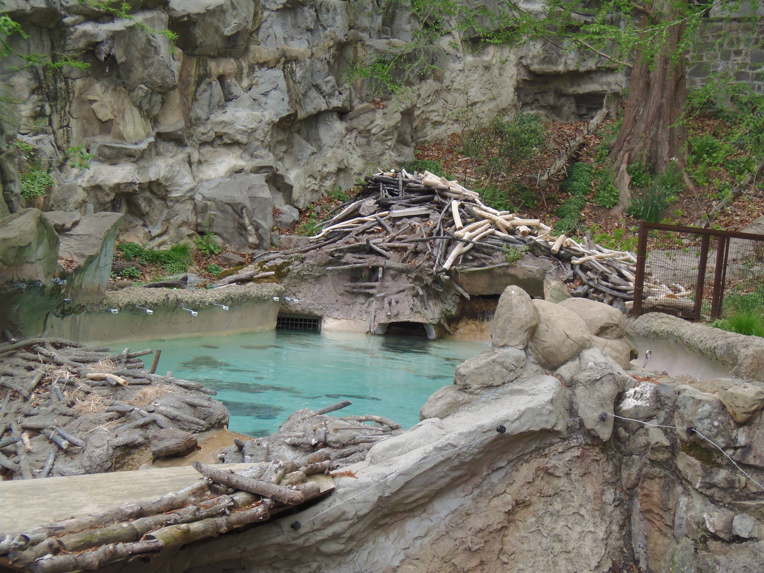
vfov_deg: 19.9
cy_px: 286
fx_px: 1633
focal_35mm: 74
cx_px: 382
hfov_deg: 26.3
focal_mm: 13.7
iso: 64
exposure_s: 1/50
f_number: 4.2
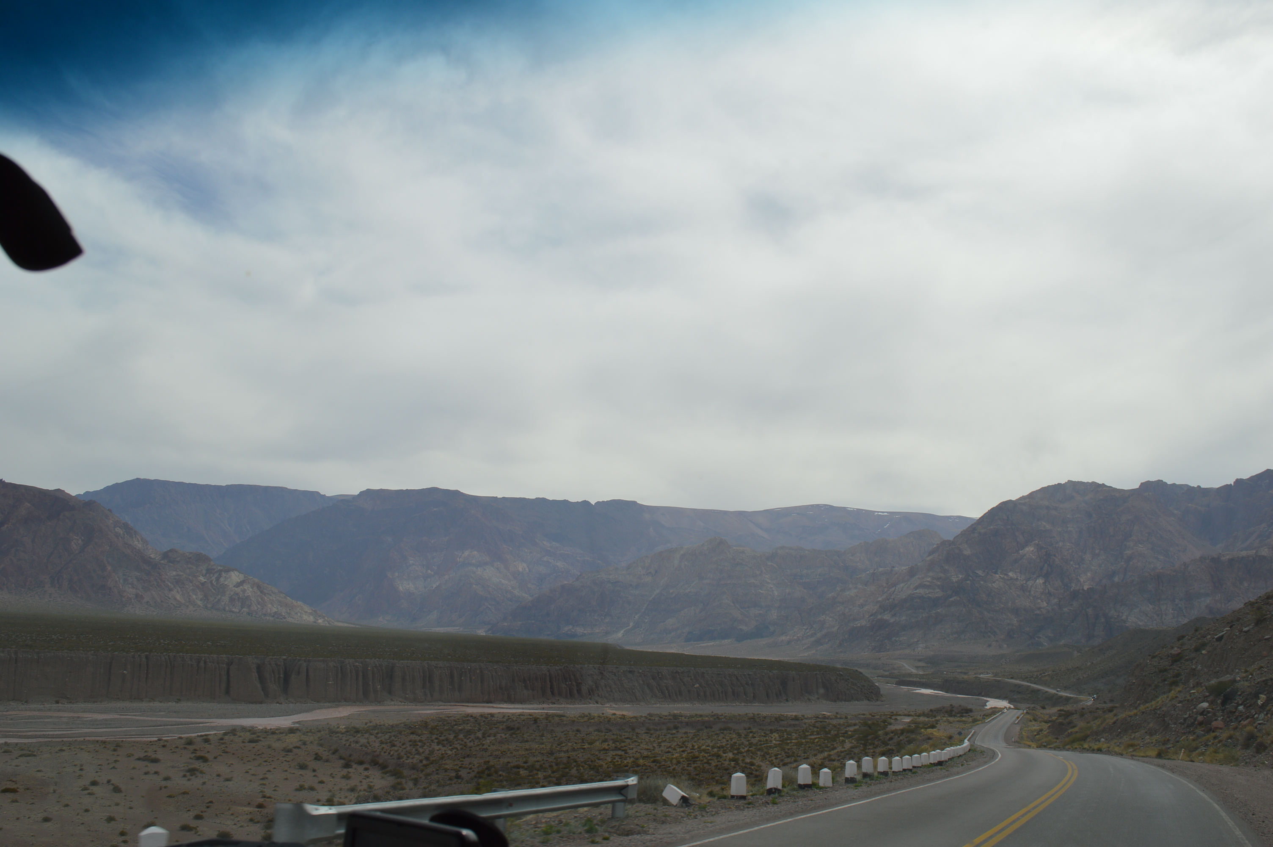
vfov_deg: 36.8
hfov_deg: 53.2
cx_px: 636
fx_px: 1272
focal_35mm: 36
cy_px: 424
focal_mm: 24
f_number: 9
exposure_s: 1/320
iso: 100
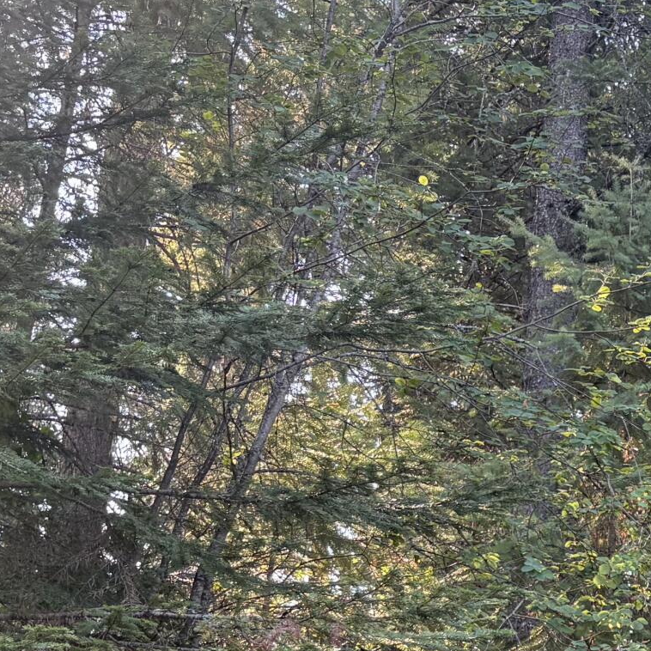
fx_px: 1936
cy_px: 441
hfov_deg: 17.7
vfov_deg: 19.0
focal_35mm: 91
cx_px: 886
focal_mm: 5.96
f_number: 1.6
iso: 100
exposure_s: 1/230
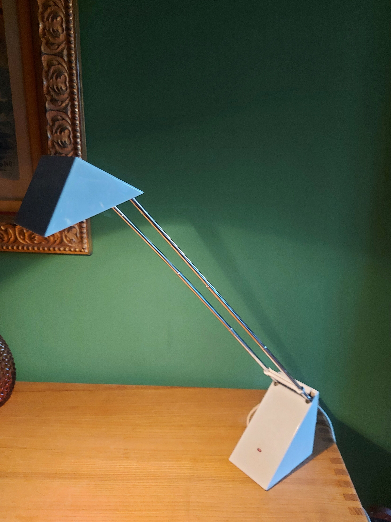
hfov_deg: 54.9
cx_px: 200
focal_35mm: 25
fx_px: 377
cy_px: 258
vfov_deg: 69.4
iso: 320
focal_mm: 5.23
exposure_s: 1/25
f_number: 1.8
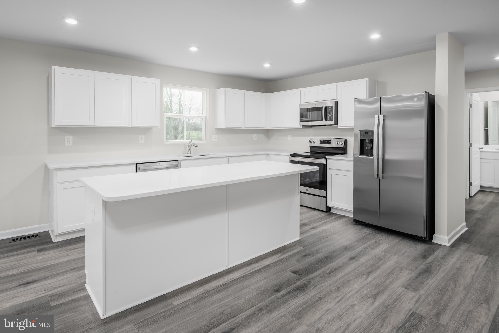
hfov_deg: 86.9
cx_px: 250
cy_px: 166
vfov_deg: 64.6
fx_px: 263
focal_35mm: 19
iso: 200
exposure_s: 1/200
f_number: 9
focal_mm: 19
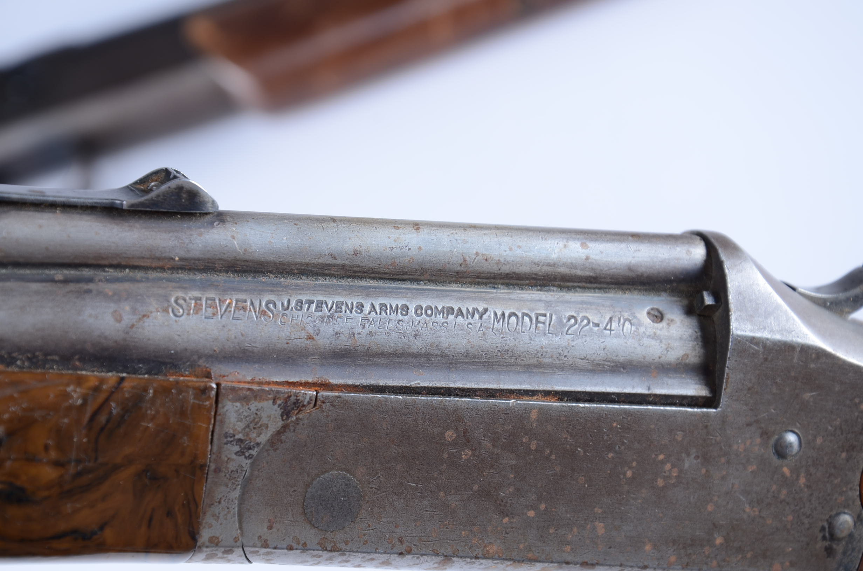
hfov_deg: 19.5
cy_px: 286
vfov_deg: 13.0
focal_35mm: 105
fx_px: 2512
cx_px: 432
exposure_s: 1/125
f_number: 8
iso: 100
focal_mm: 70
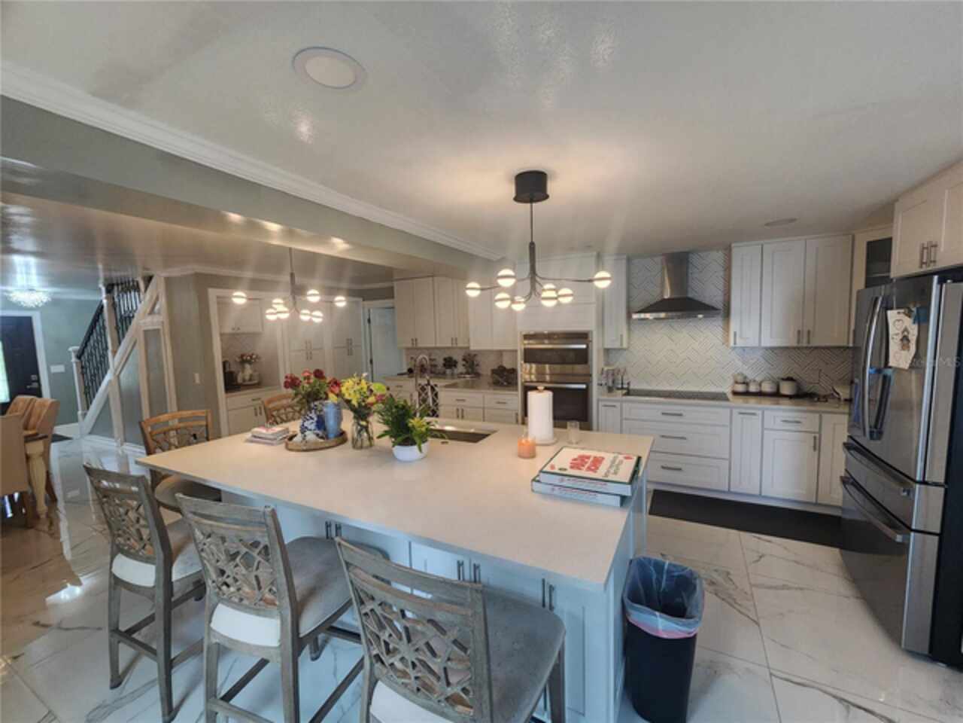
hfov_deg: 106.2
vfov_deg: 89.9
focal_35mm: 13
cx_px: 482
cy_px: 362
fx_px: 362
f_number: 2.2
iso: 250
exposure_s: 1/60
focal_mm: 2.2
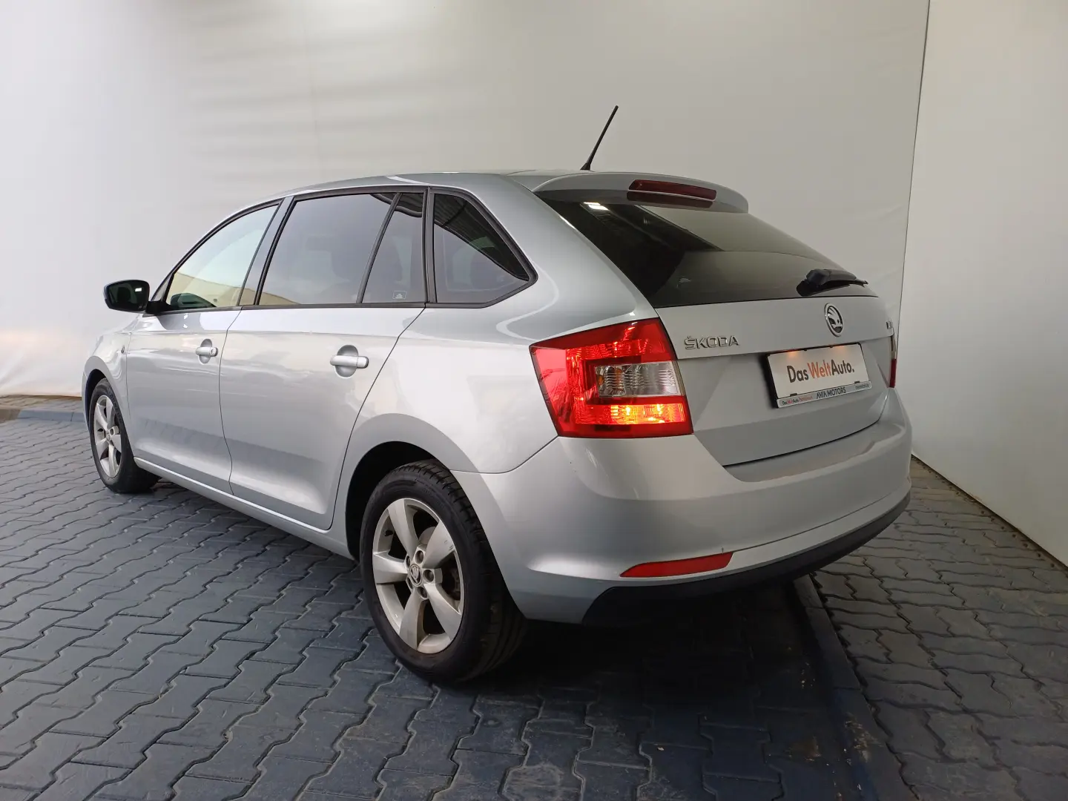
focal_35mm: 25
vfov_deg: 54.9
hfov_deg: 69.4
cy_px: 400
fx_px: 771
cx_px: 534
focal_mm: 4.65
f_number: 1.8
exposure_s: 1/108
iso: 50
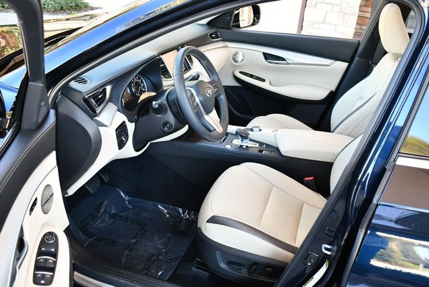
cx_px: 214
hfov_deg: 53.1
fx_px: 429
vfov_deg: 36.9
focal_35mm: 36
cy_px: 144
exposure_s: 1/160
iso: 800
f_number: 3.5
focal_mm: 18
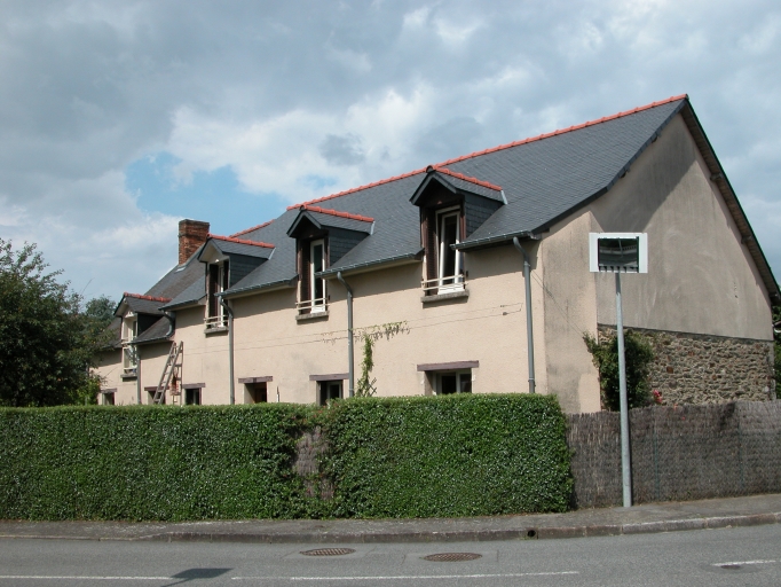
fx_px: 790
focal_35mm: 35
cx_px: 390
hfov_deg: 52.6
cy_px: 294
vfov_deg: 40.7
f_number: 7.1
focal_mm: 8.9
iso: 100
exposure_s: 1/349
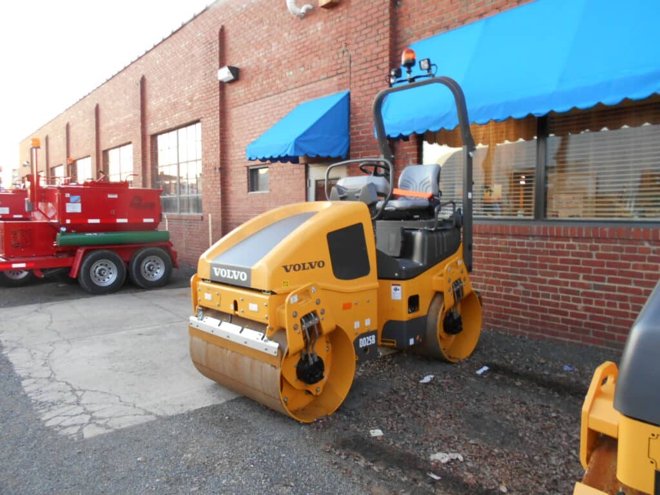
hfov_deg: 67.3
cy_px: 248
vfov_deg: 53.1
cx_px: 330
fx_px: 496
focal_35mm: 26
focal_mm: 4.6
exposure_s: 1/30
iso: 200
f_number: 3.2
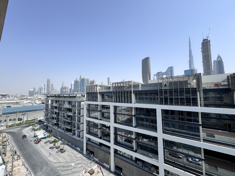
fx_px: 95
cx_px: 118
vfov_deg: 85.7
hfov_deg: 102.1
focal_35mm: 14
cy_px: 88
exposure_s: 1/1748
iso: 50
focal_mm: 2.22
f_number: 2.2
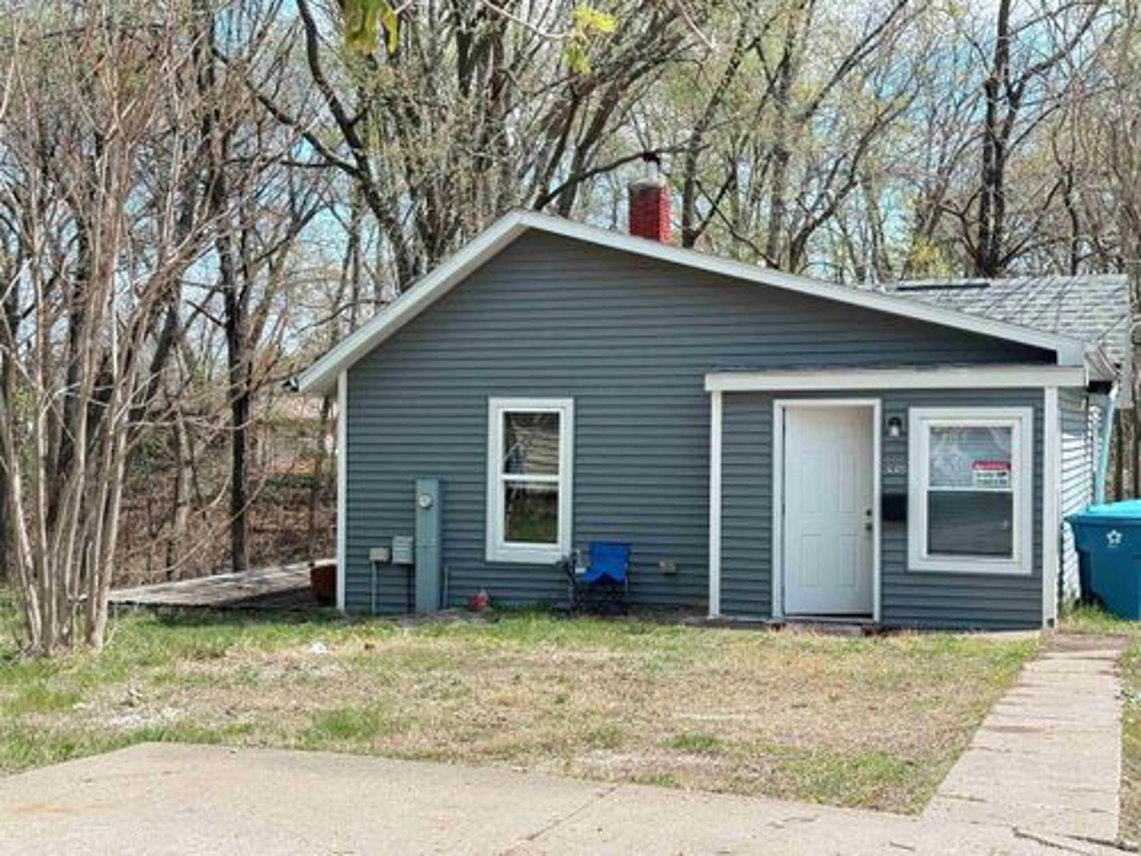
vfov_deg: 30.3
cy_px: 428
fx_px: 1582
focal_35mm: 48
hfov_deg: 39.7
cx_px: 570
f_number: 1.78
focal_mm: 6.76
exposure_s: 1/1931
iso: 80
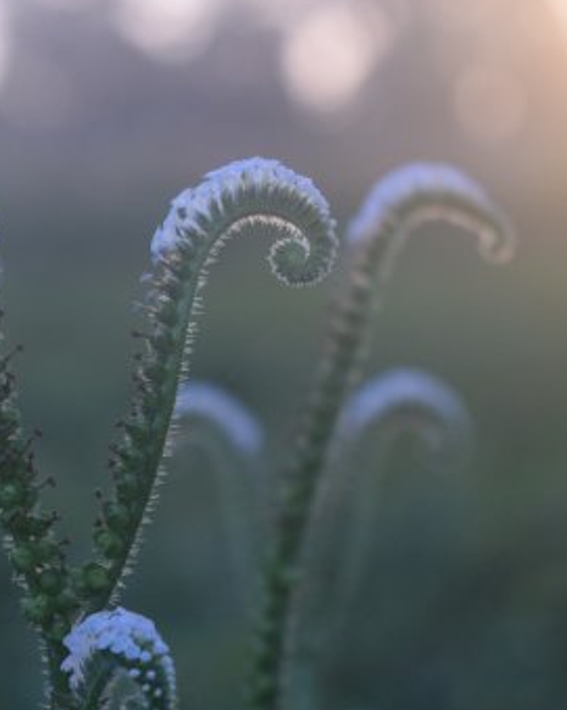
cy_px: 364
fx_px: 2935
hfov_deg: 11.0
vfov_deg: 13.8
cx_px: 213
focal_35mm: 140
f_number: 5.6
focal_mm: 55
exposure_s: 1/320
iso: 800
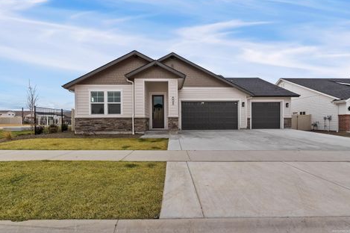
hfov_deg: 96.8
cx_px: 174
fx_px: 155
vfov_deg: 73.7
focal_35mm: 16
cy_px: 119
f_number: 8
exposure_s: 1/200
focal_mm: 15
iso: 320
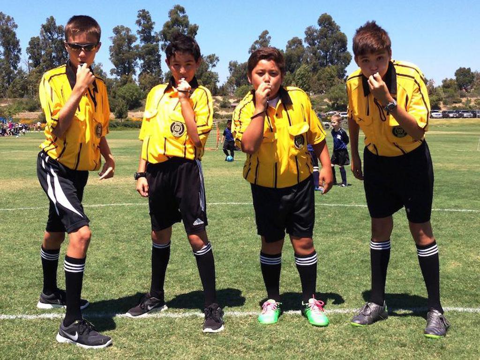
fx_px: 458
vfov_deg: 42.9
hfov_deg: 55.4
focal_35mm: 33
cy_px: 180
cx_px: 240
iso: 50
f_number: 2.4
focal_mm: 4.12
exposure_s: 1/1232
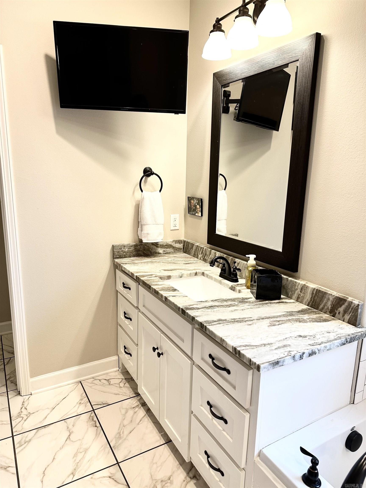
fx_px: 338
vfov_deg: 71.6
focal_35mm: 24
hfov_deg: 56.8
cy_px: 244
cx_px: 183
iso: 125
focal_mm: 6.86
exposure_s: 1/60
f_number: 1.78
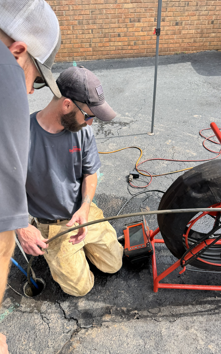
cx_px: 106
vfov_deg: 70.4
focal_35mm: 26
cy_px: 176
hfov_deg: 47.6
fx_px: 251
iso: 80
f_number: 1.78
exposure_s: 1/1151
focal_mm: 6.76
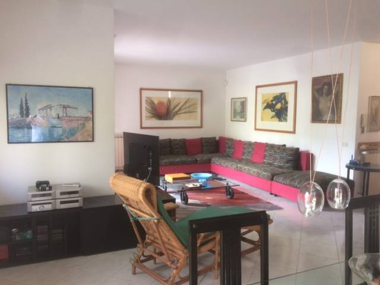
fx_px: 318
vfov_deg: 48.2
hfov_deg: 61.7
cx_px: 190
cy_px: 142
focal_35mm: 29
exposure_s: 1/33
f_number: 2.2
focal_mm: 4.15
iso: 160
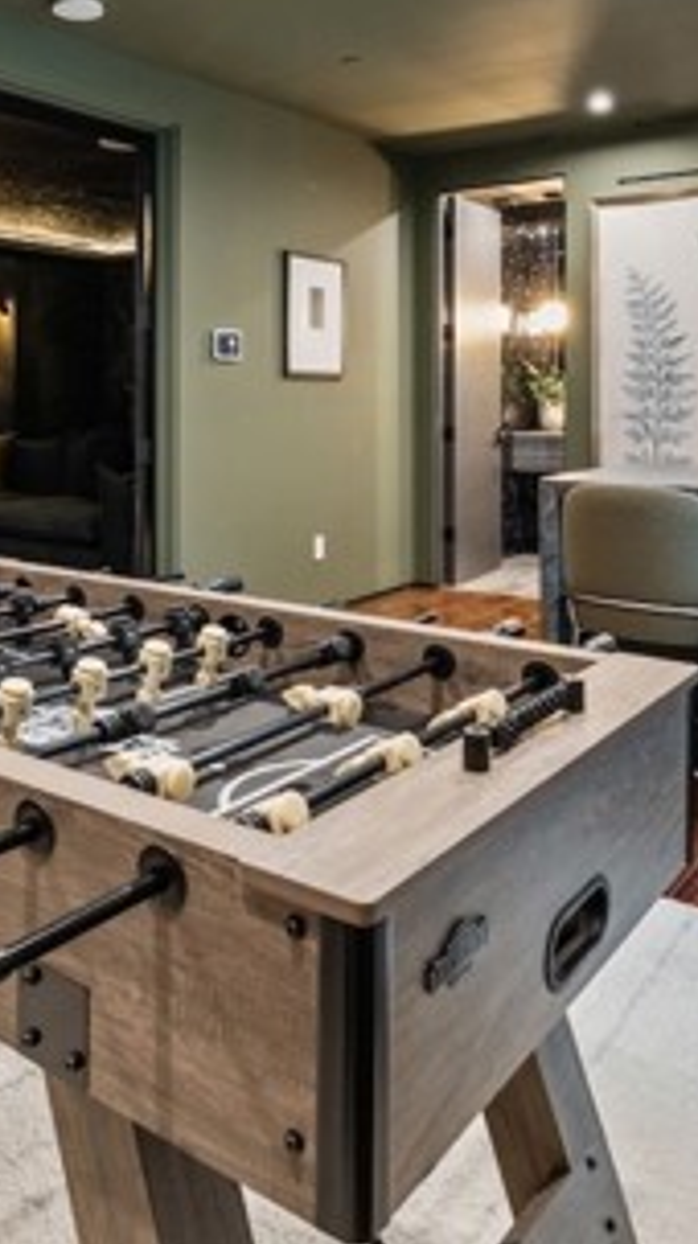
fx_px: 1022
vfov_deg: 60.6
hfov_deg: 37.4
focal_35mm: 31
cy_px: 378
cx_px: 250
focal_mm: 14
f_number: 9
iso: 640
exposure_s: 1
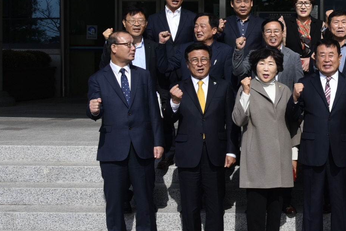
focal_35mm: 78
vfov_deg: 17.4
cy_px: 68
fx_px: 750
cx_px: 404
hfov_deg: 23.9
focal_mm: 30
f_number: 13
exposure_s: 1/160
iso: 100
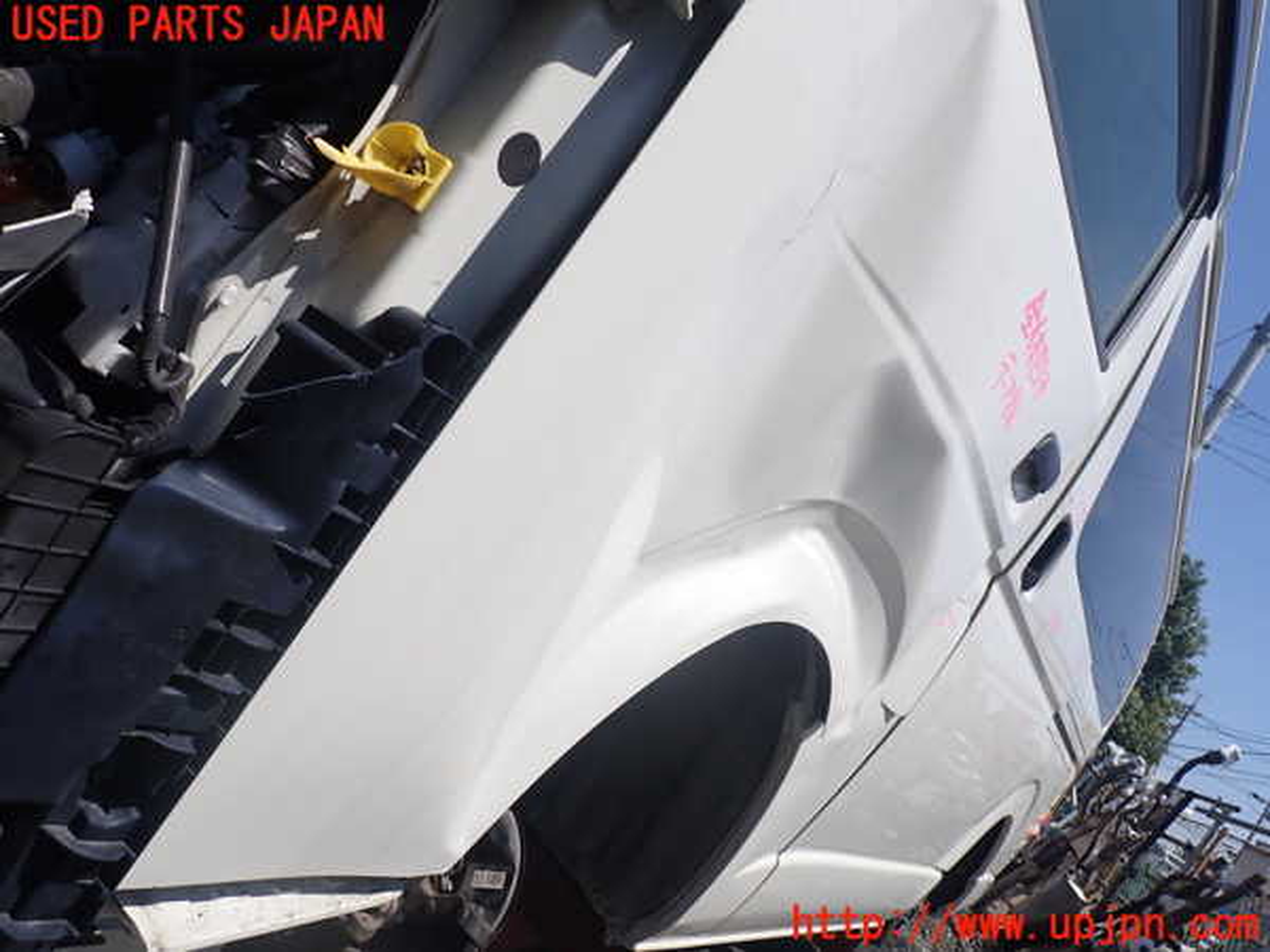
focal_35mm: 25
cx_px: 635
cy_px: 476
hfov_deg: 69.4
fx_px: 917
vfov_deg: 54.9
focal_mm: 4.5
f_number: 8
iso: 100
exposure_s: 1/320
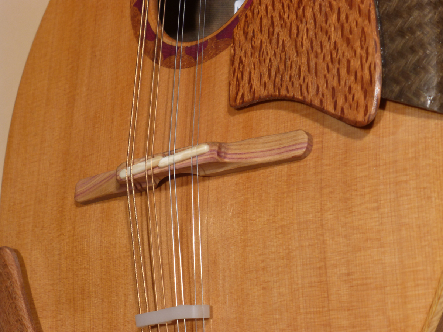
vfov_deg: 16.4
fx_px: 1152
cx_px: 222
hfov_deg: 21.8
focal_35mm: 90
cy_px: 166
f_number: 5.2
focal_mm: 16.1
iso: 100
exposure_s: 1/60
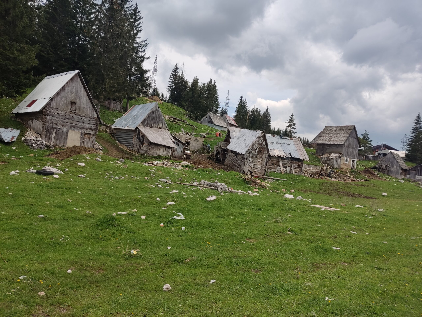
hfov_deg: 69.4
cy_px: 158
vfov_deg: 54.9
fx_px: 305
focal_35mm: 25
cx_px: 211
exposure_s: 1/1492
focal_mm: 4.71
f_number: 1.79
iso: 50
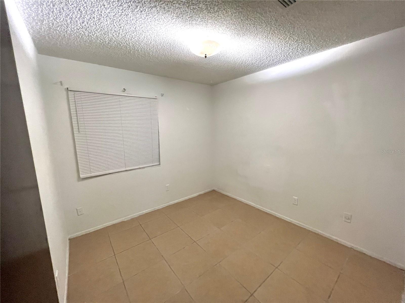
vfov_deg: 89.9
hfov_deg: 106.2
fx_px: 152
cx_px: 202
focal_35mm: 13
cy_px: 152
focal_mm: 1.57
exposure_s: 1/60
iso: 320
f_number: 1.8
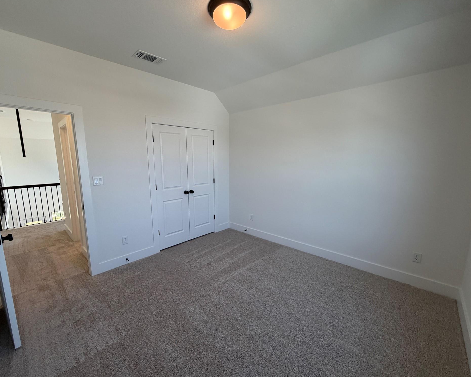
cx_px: 227
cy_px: 191
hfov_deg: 96.7
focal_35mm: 15
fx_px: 209
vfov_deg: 84.0
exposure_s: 1/121
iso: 100
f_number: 2.2
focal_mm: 2.22
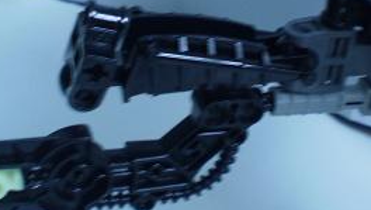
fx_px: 955
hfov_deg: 22.0
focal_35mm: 97
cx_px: 216
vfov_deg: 12.4
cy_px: -3
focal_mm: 6.3
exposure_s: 1/4
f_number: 3.1
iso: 125
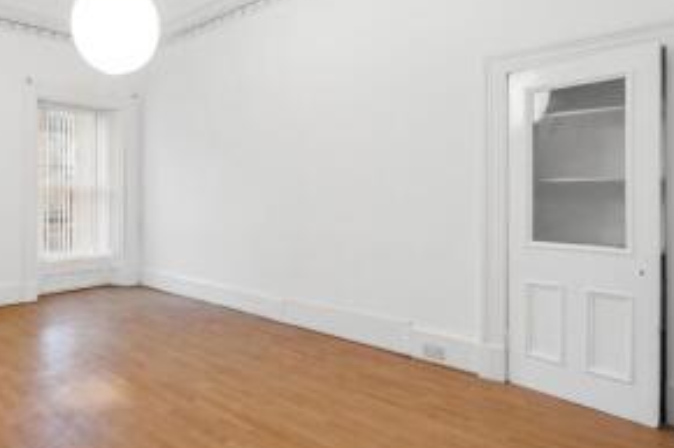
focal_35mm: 23
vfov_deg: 55.0
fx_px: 430
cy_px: 219
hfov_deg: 71.7
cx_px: 181
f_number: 8
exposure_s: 1/1.25
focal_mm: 14
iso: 640
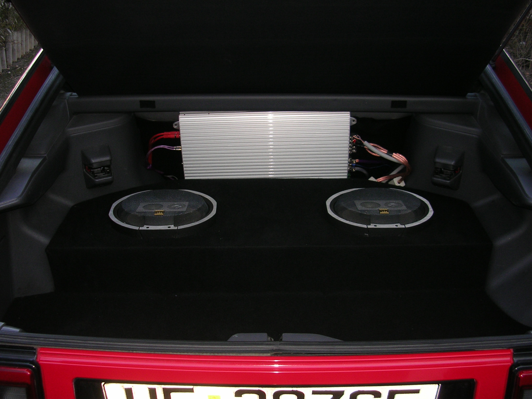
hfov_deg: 49.0
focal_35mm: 38
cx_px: 266
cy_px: 200
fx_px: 584
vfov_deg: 37.7
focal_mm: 5.8
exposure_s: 1/60.1
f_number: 2.8
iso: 50
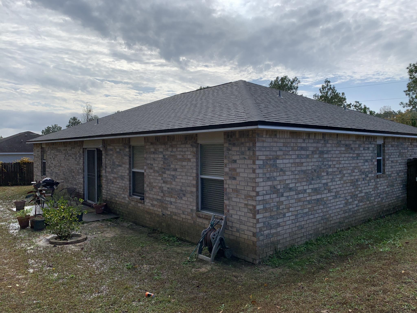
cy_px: 156
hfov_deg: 67.3
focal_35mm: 26
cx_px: 208
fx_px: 313
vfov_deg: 53.1
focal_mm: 4.25
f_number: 1.8
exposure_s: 1/3401
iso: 25
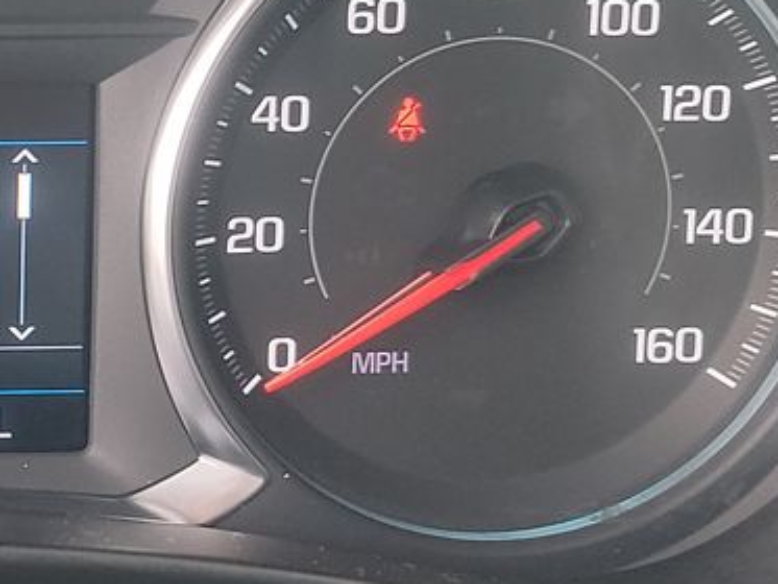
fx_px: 2316
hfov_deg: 17.2
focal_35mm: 103
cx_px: -400
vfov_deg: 14.4
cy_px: 223
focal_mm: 6.7
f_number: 1.8
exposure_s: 1/59
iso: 152
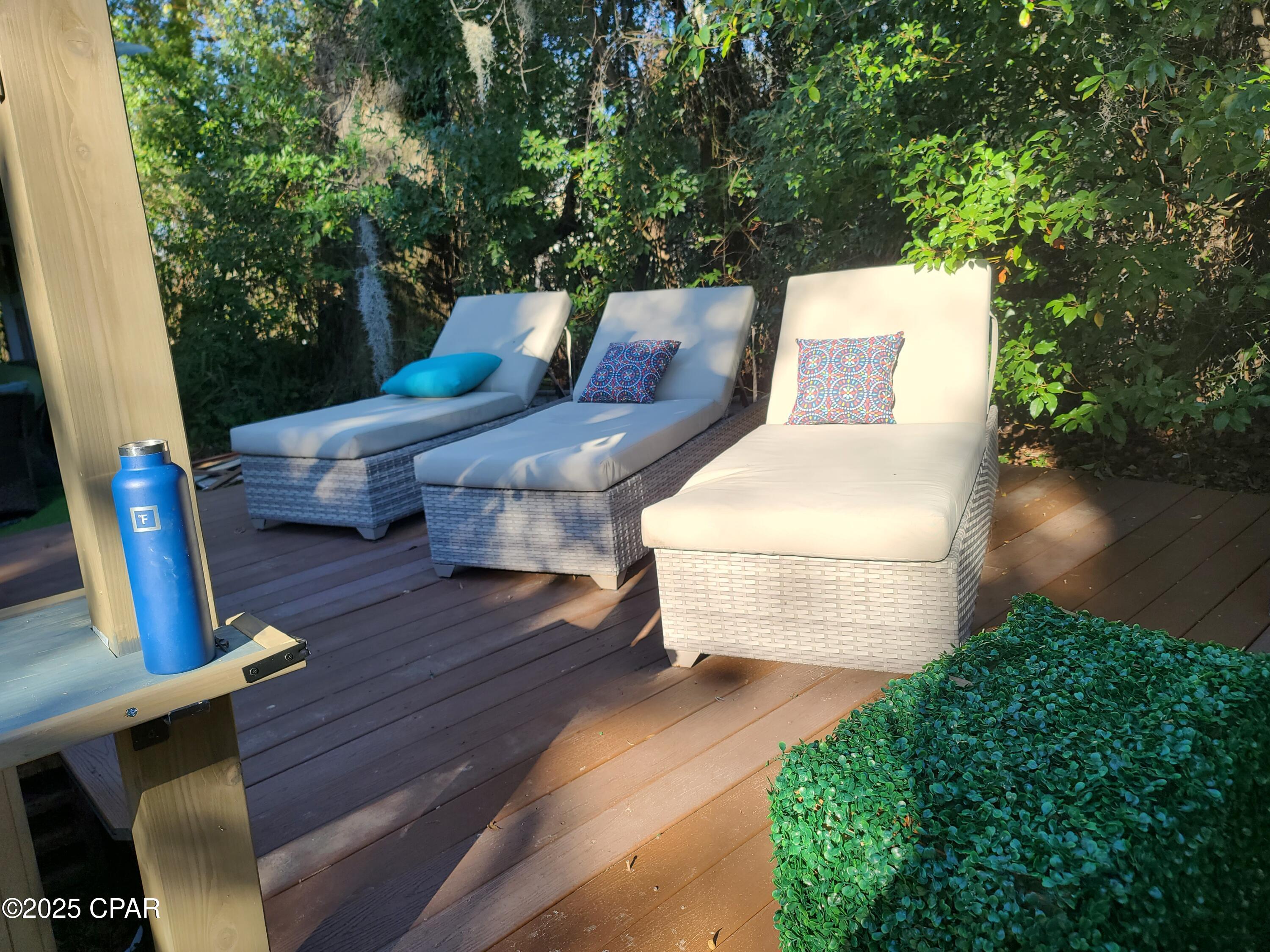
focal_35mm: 25
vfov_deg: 54.9
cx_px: 635
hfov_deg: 69.4
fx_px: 917
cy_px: 476
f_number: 1.8
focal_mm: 7
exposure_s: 1/336
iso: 16
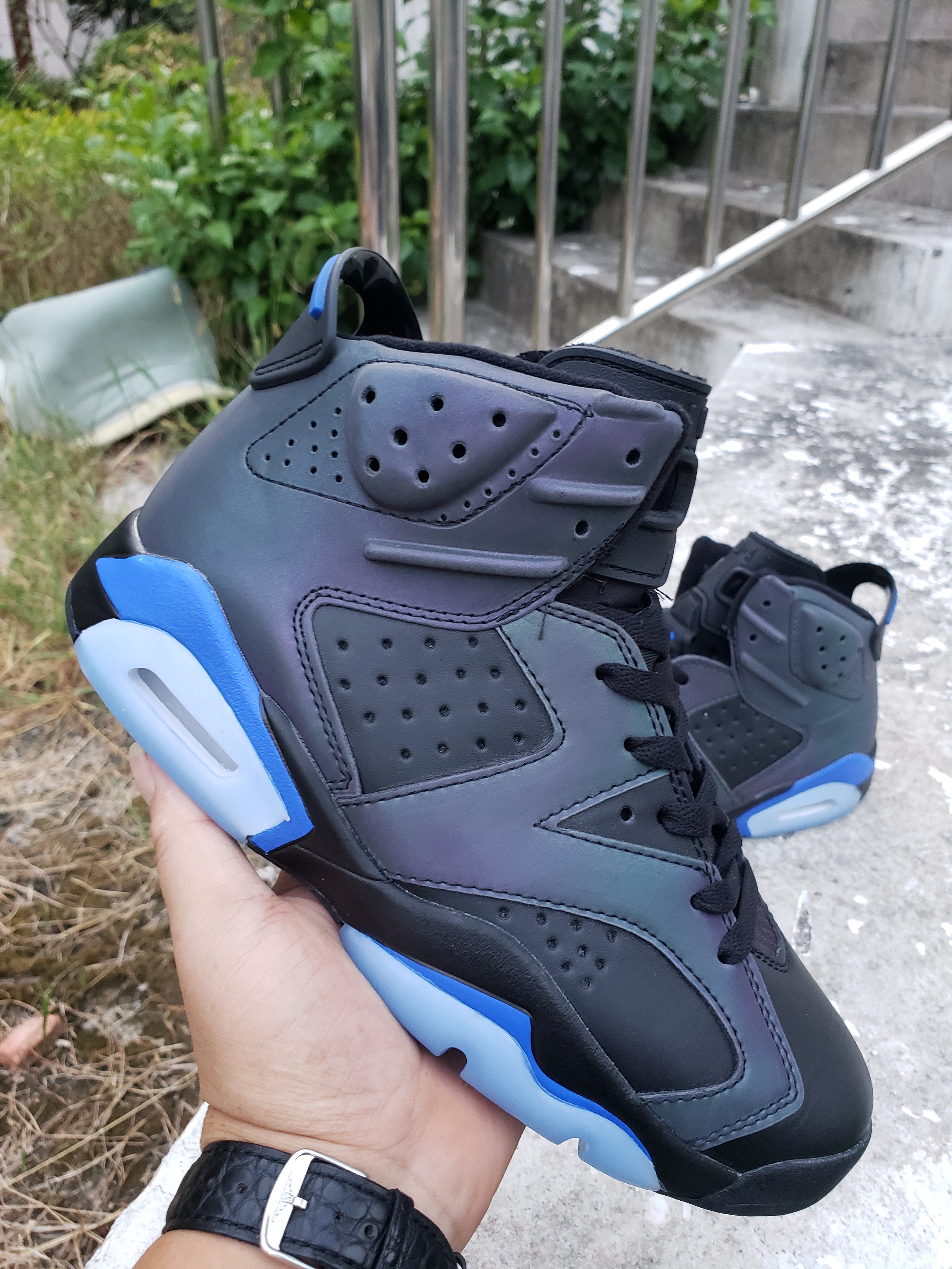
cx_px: 476
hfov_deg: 53.1
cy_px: 634
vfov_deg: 67.3
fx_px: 953
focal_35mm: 26
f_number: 2.4
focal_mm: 4.3
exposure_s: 1/28
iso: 250
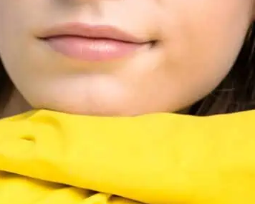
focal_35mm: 236
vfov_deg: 6.5
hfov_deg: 8.2
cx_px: 72
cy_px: -22
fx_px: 1782
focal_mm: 35
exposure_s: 1/160
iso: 100
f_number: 2.8
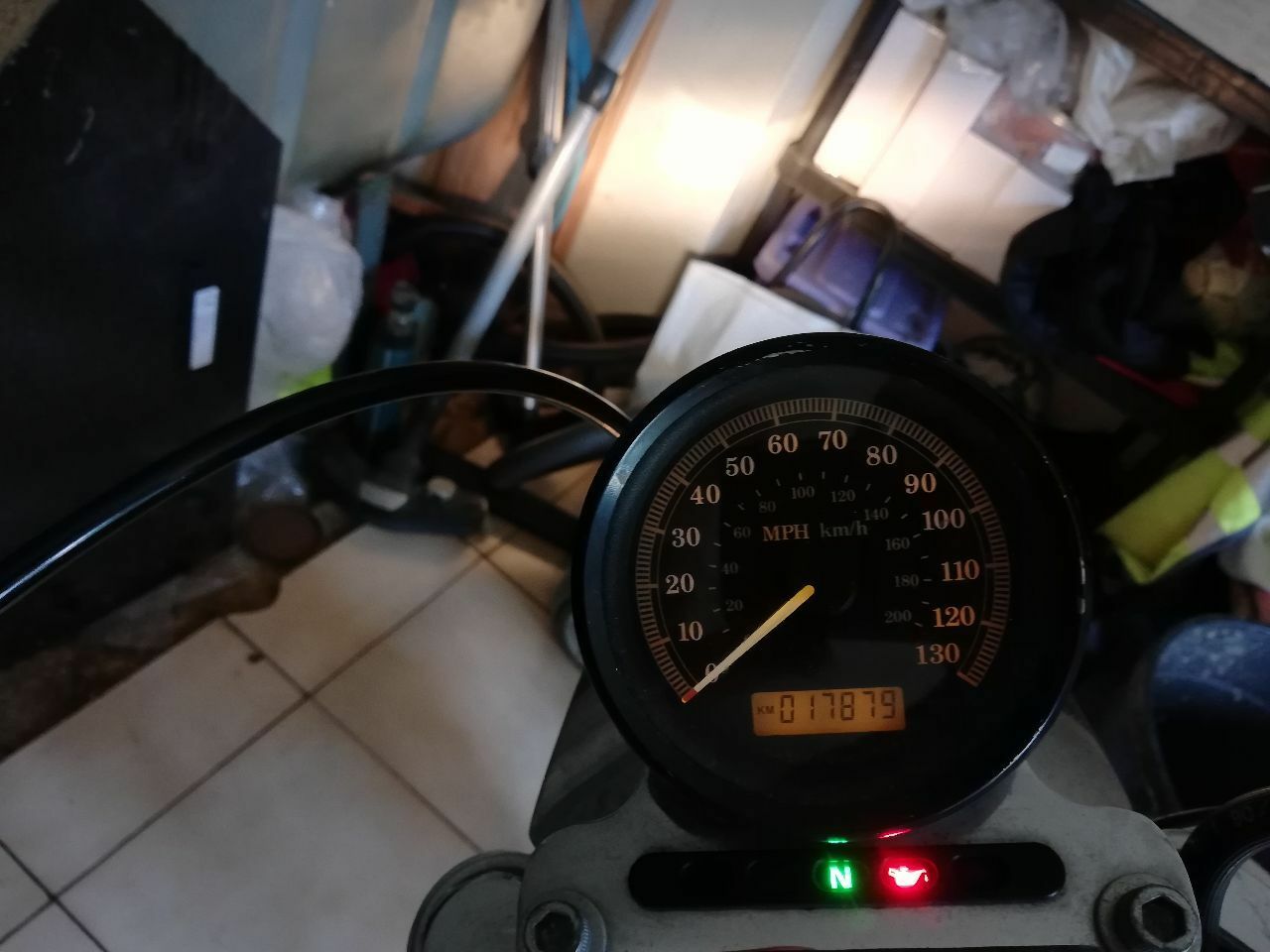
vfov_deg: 53.1
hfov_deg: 67.3
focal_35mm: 26
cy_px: 476
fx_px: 954
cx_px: 635
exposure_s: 1/33.3
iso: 320
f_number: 2.2
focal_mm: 3.81
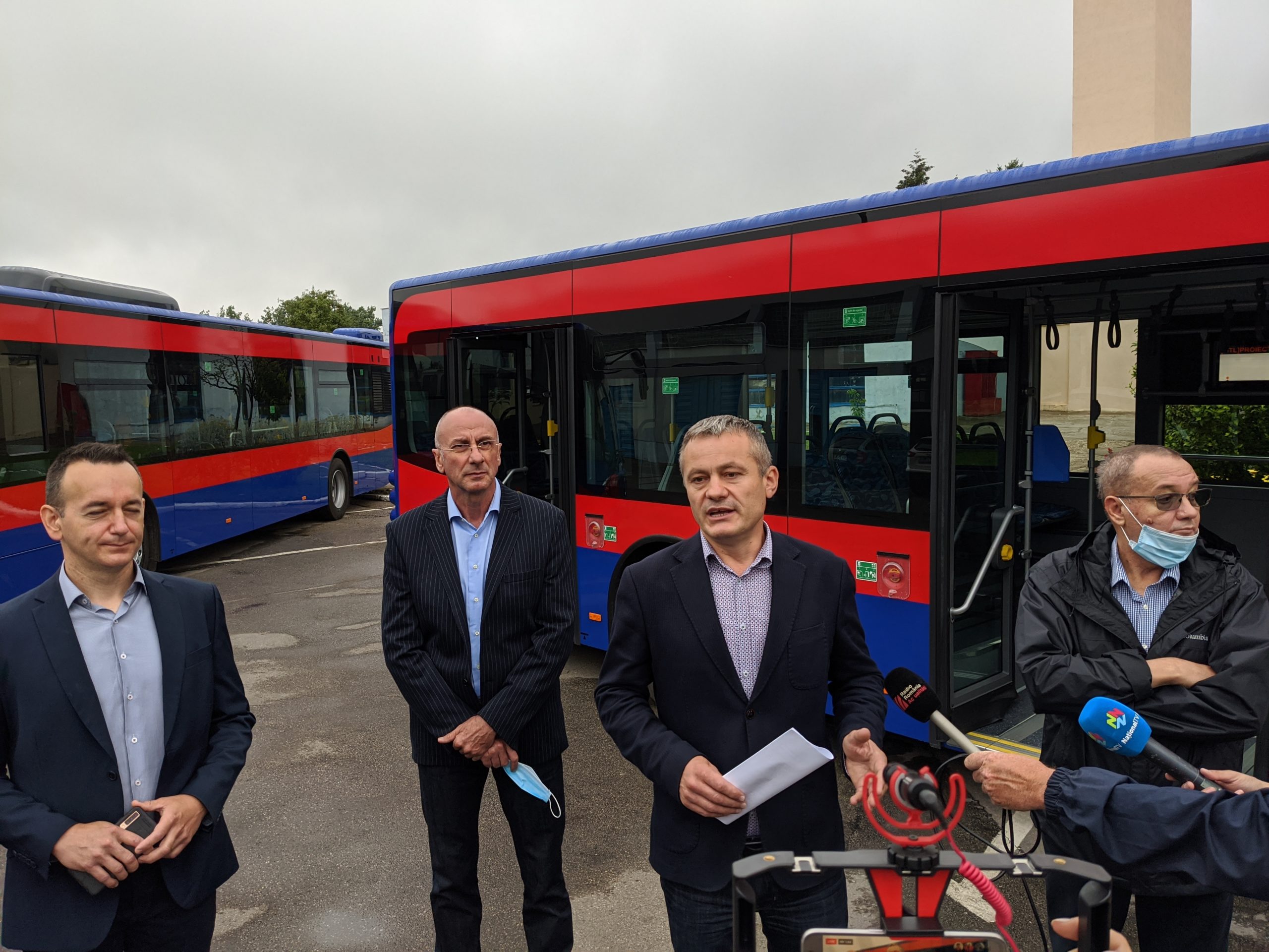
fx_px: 990
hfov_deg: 65.3
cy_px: 476
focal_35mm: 27
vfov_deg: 51.4
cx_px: 634
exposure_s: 1/671
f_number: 1.73
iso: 90
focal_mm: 4.38
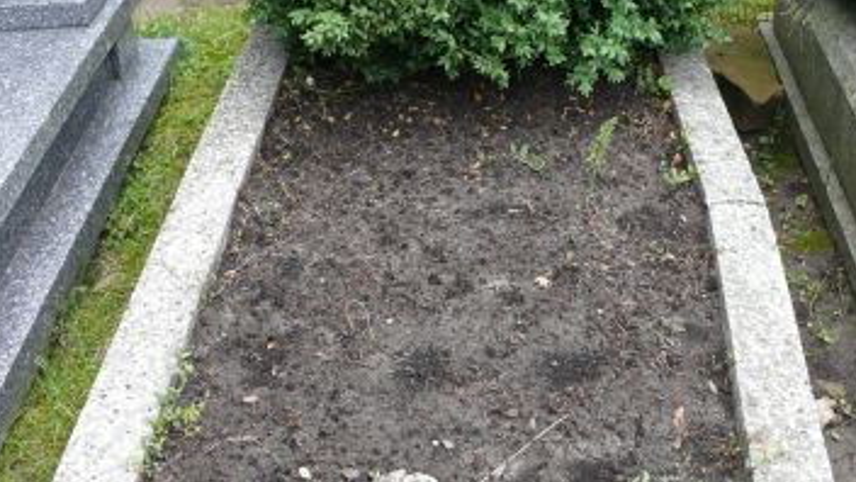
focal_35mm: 52
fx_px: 1180
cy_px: 192
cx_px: 428
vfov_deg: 23.0
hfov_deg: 39.9
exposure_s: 1/125
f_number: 2.8
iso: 100
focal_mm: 7.4
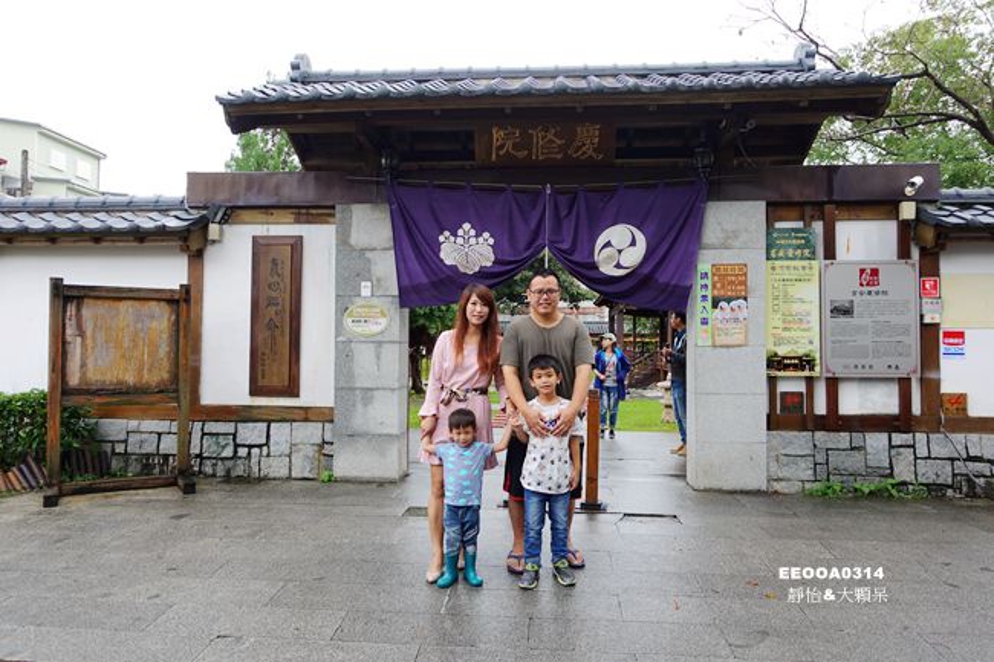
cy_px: 331
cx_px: 497
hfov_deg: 73.8
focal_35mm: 24
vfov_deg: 53.1
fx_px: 662
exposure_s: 1/320
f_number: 2.8
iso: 125
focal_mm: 8.84
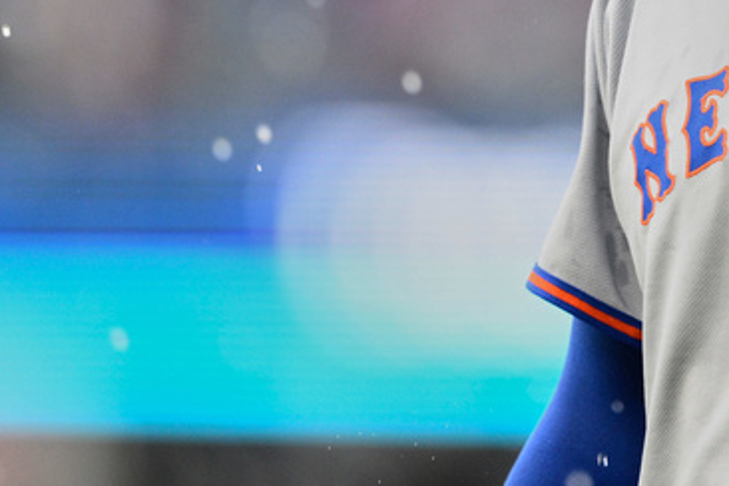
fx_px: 22678
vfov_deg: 1.2
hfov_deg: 1.8
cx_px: 582
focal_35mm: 1120
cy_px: -23
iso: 2000
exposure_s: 1/2000
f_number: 2.8
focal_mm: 400
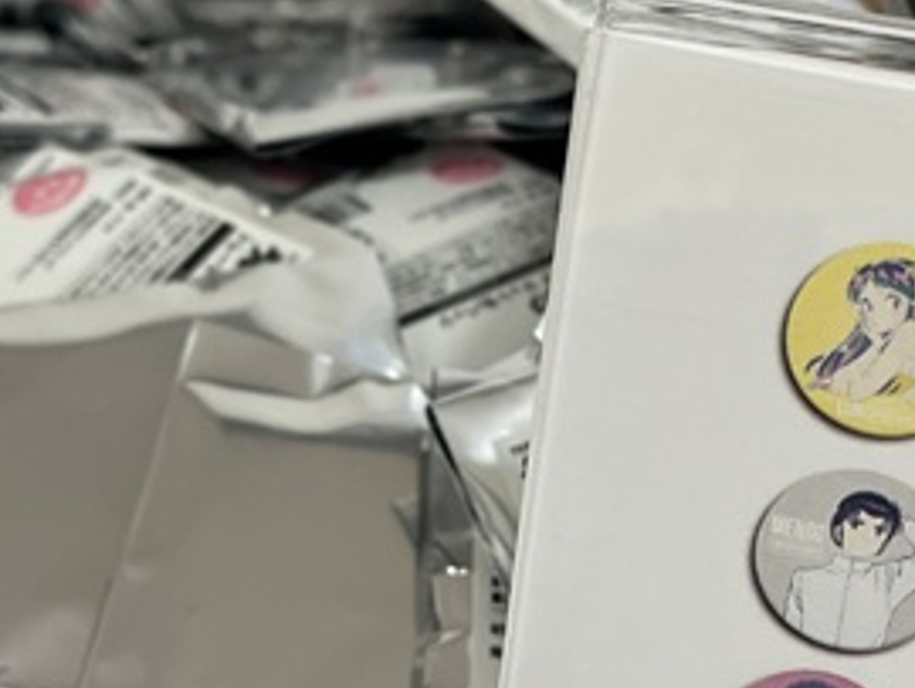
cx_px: 410
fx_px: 2037
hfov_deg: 25.3
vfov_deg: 19.2
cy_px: 363
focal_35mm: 77
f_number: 1.6
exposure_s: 1/120
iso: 100
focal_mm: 5.1
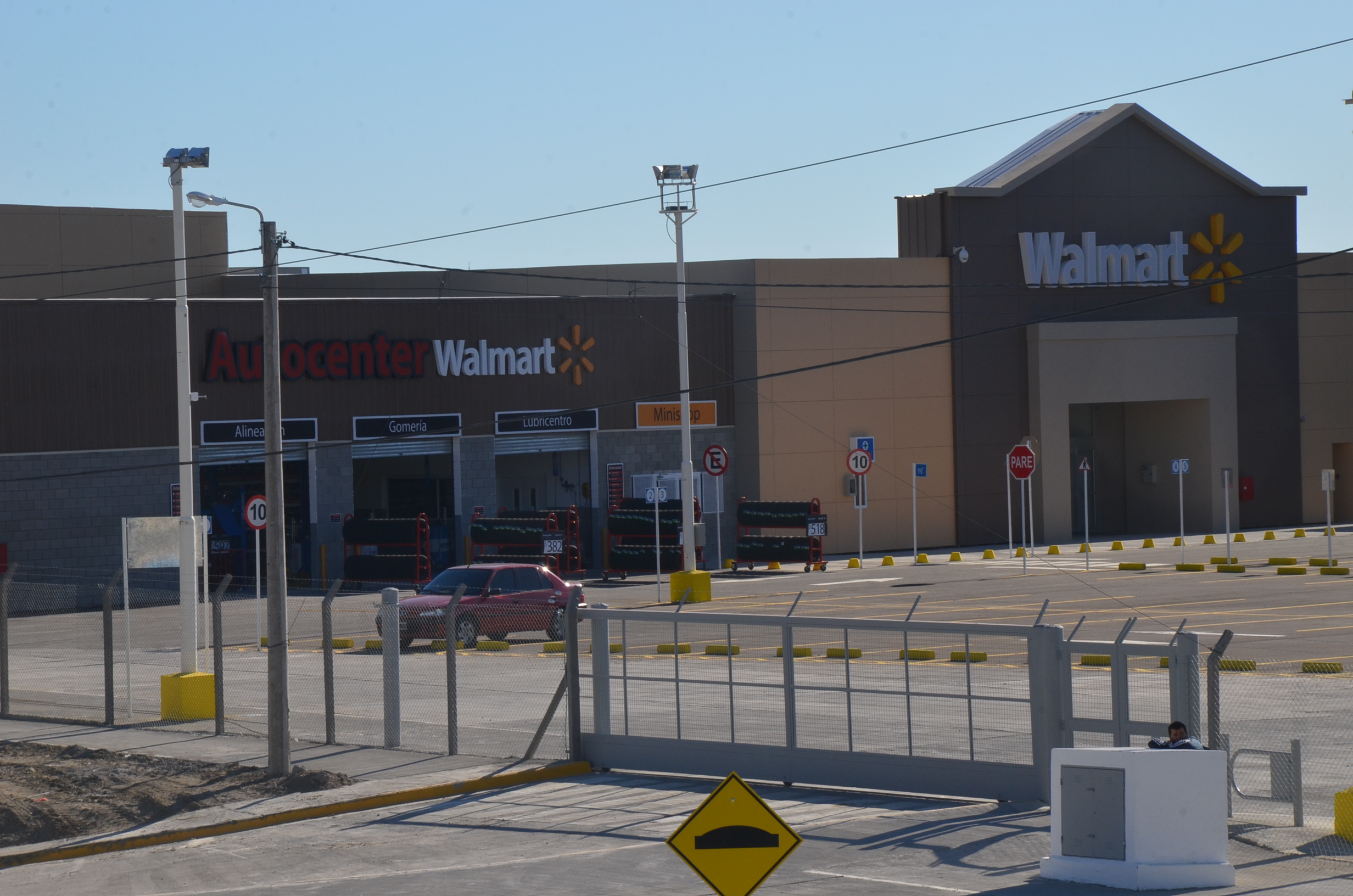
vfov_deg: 8.7
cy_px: 448
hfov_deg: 13.1
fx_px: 5907
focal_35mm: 158
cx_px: 676
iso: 400
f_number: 18
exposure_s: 1/250
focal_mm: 105
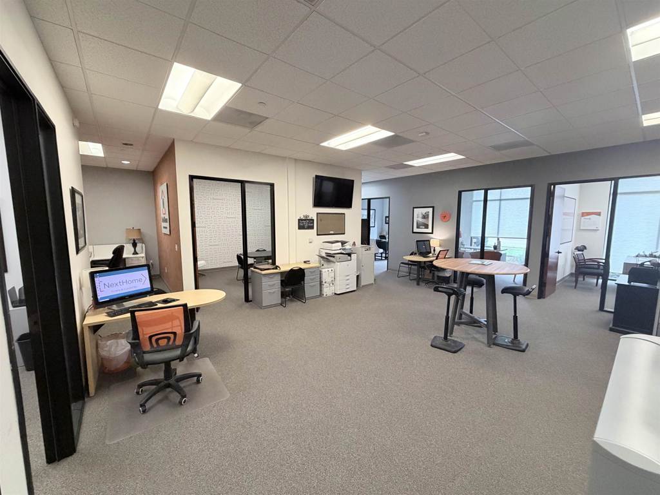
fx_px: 267
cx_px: 330
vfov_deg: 85.7
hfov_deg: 102.1
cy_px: 248
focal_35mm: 14
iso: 320
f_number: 2.2
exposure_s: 1/60
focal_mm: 2.22
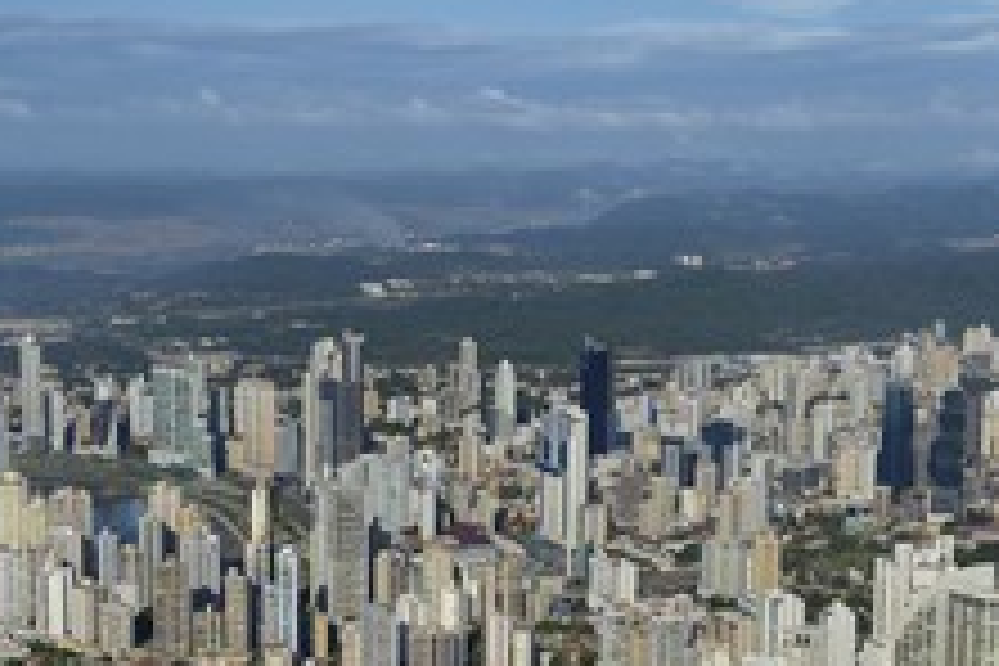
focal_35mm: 72
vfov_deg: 18.8
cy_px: 526
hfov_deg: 28.0
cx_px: 428
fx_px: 1998
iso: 200
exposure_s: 1/500
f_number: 11
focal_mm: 38
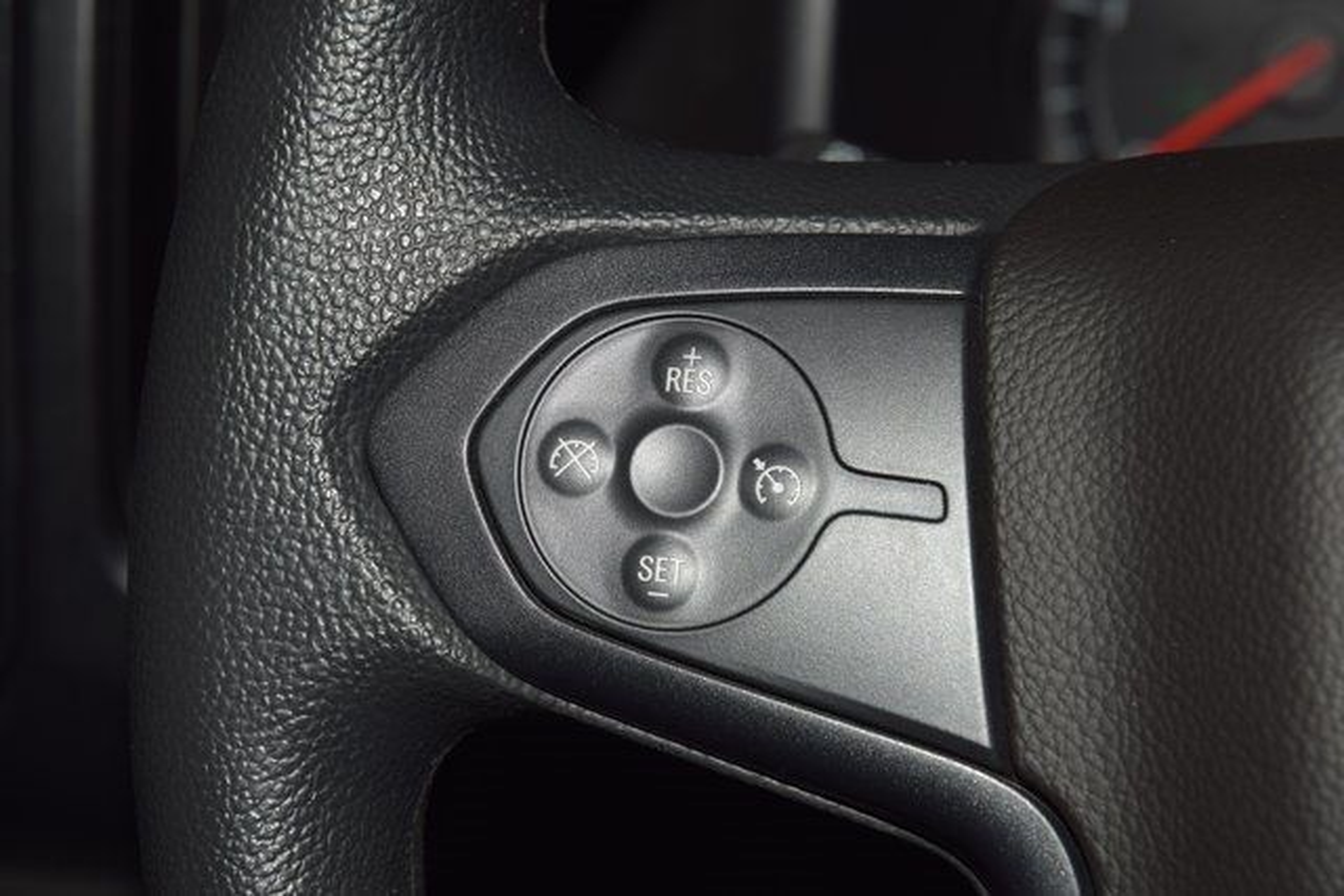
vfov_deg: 13.0
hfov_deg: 19.5
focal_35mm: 105
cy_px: 448
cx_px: 672
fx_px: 3921
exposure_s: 1/125
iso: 100
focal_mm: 70
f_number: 8
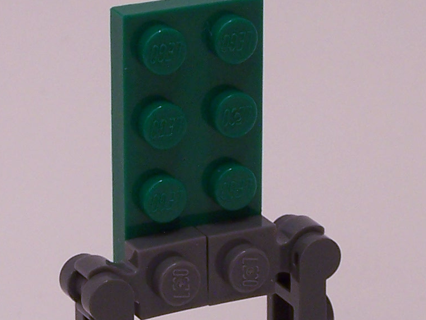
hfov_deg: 8.8
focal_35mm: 226
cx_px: 204
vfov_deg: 6.6
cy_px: 207
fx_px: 2781
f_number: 3.2
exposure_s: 1/4
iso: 80
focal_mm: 11.1
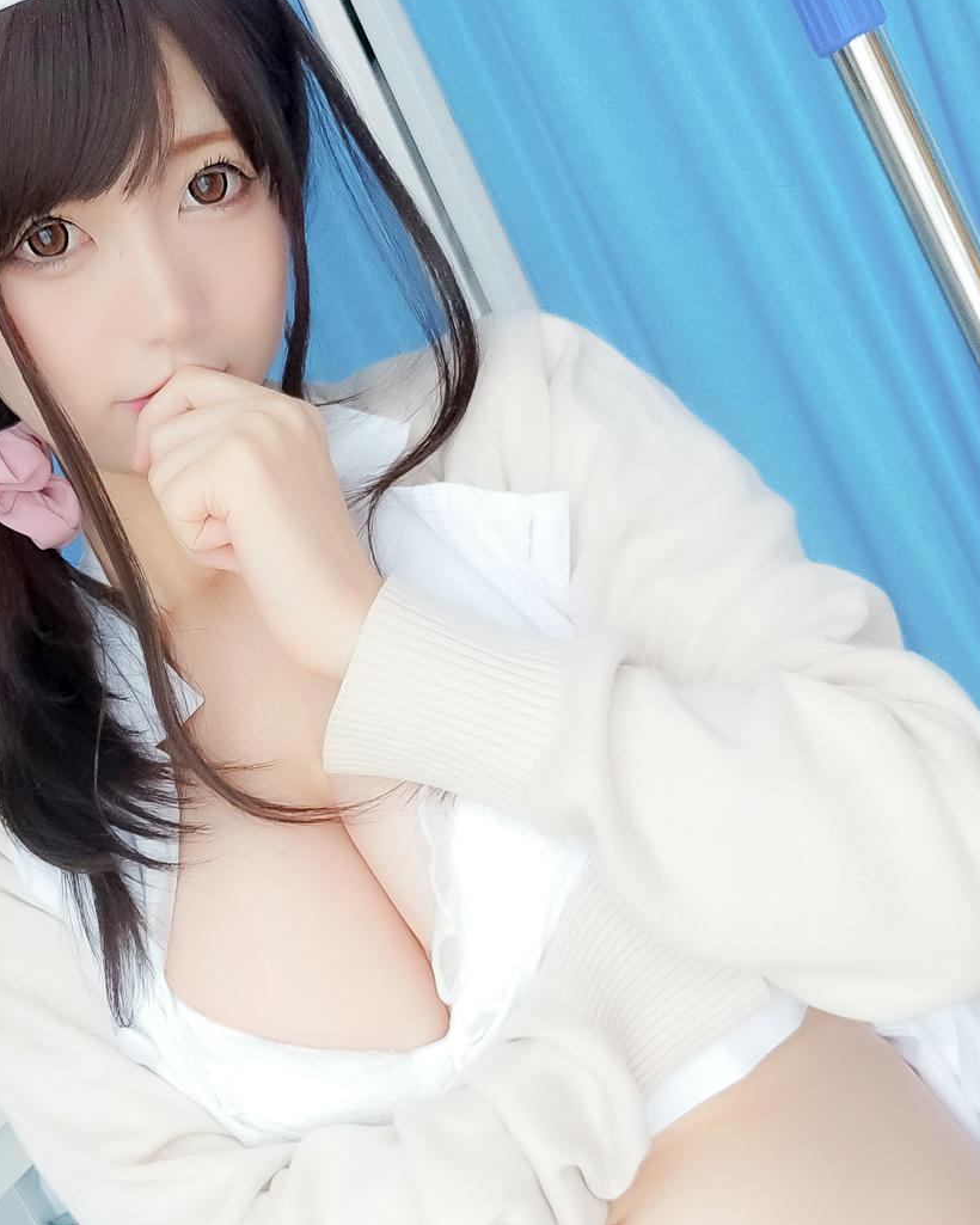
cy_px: 859
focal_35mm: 48
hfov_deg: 31.2
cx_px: 320
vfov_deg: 38.1
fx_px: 1740
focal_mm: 4.36
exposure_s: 1/25
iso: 125
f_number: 1.8
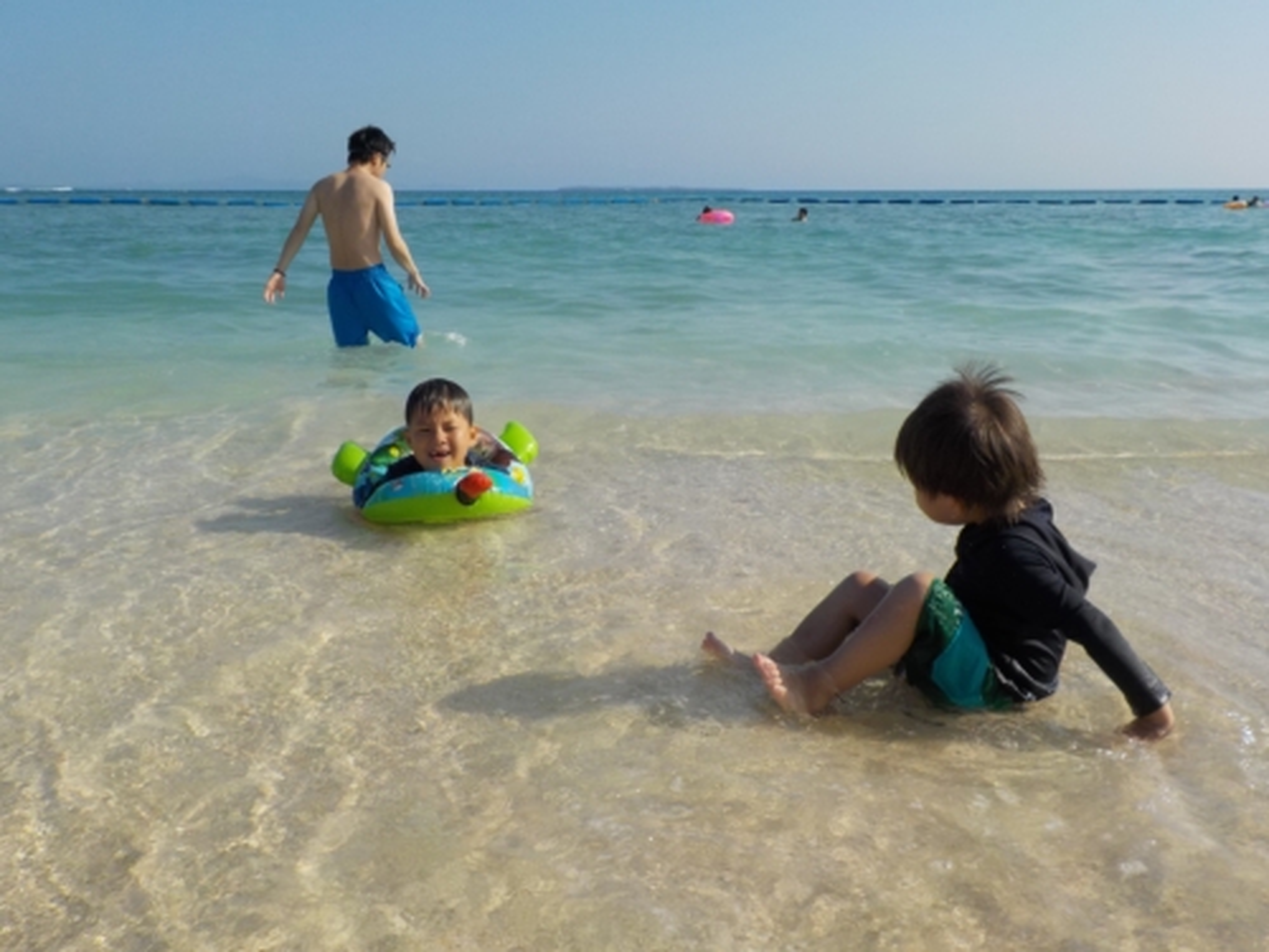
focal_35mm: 30
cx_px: 634
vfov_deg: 46.8
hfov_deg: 60.0
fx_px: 1100
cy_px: 476
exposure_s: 1/2000
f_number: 3.3
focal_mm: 4.1
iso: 125
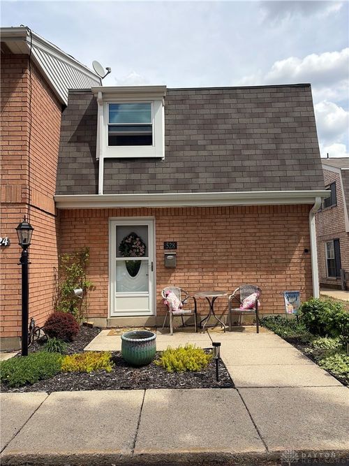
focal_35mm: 26
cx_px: 174
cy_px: 233
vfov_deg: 67.3
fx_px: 350
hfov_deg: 53.0
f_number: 1.6
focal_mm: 5.96
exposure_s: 1/4950
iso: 64
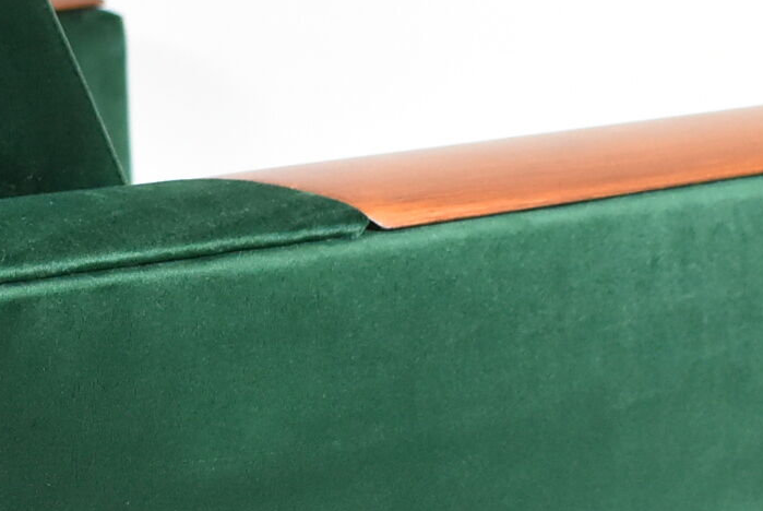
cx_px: 140
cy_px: 539
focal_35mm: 154
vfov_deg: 8.9
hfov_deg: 13.2
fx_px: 3268
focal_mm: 24
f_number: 4
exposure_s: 1/125
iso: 1800
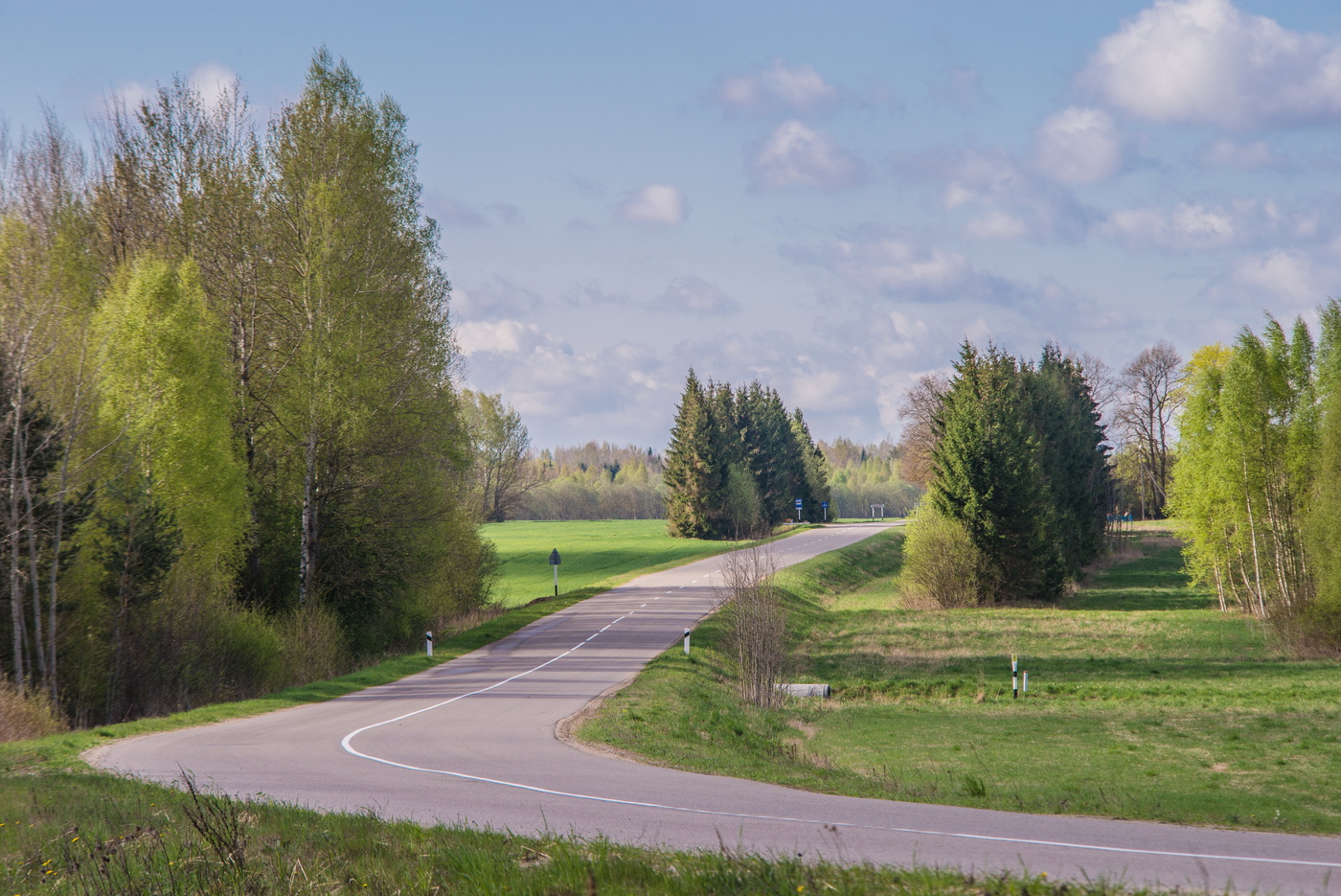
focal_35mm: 165
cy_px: 448
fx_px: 6149
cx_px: 670
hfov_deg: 12.4
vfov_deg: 8.3
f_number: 11
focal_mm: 165
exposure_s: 1/320
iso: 200
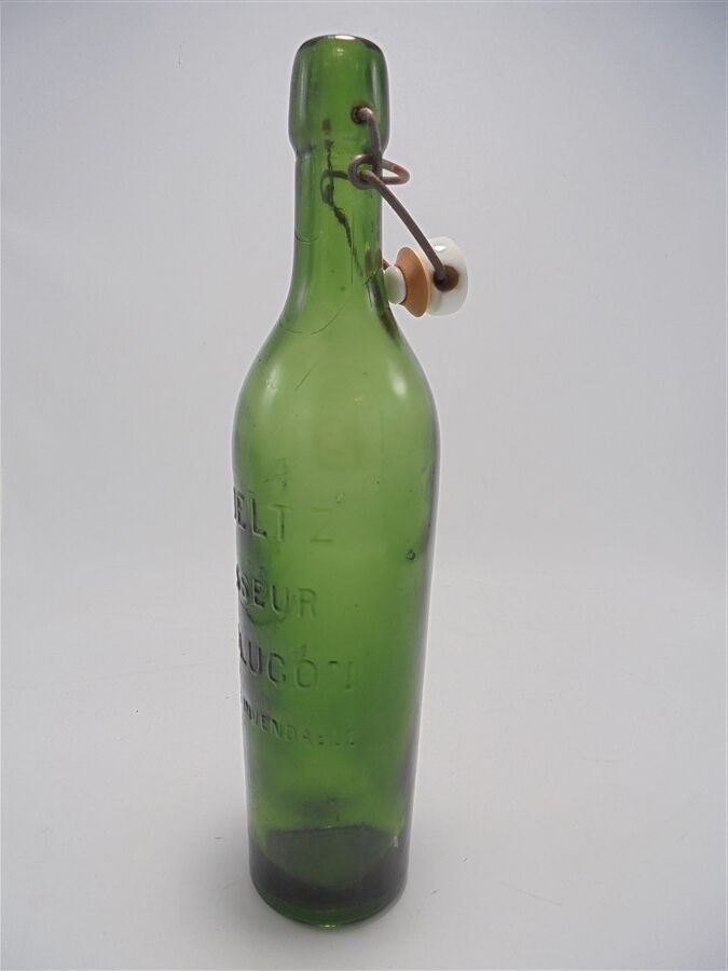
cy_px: 486
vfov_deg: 67.3
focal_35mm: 26
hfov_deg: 53.1
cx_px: 364
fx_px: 729
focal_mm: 4.6
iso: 100
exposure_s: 1/80
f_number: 3.5
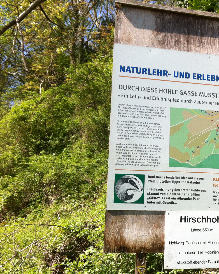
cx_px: 220
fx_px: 470
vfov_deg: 32.4
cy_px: 153
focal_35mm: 58
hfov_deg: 25.0
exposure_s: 1/702
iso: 80
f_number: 2.8
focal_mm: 3.85
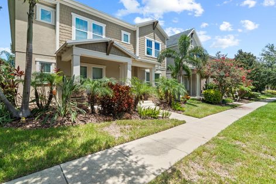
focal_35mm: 17
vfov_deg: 70.5
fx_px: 130
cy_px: 89
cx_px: 132
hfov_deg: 93.2
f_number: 8
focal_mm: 16
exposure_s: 1/15
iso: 250
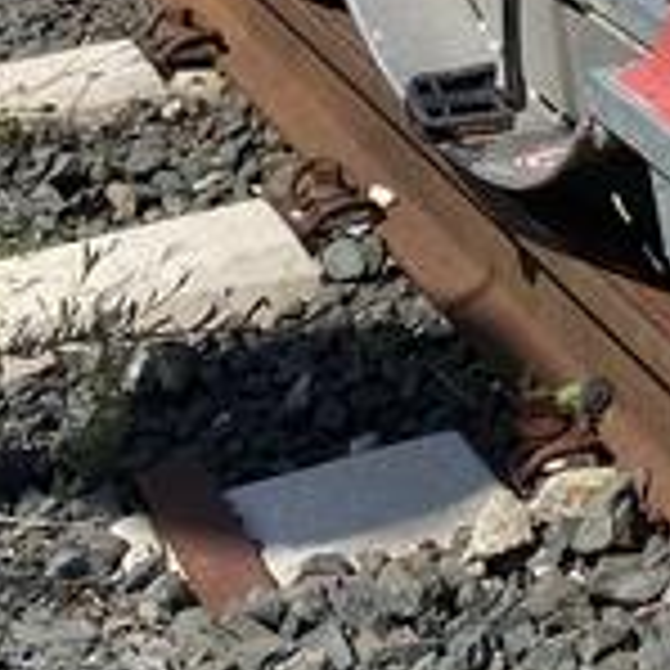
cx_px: 639
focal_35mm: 123
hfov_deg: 14.0
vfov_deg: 13.6
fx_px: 2693
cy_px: -234
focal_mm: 4.25
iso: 32
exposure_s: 1/2890
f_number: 1.8
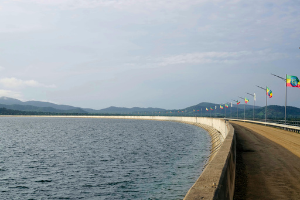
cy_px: 100
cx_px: 150
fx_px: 483
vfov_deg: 23.4
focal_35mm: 58
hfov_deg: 34.5
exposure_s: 1/1600
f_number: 7.1
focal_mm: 58
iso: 500
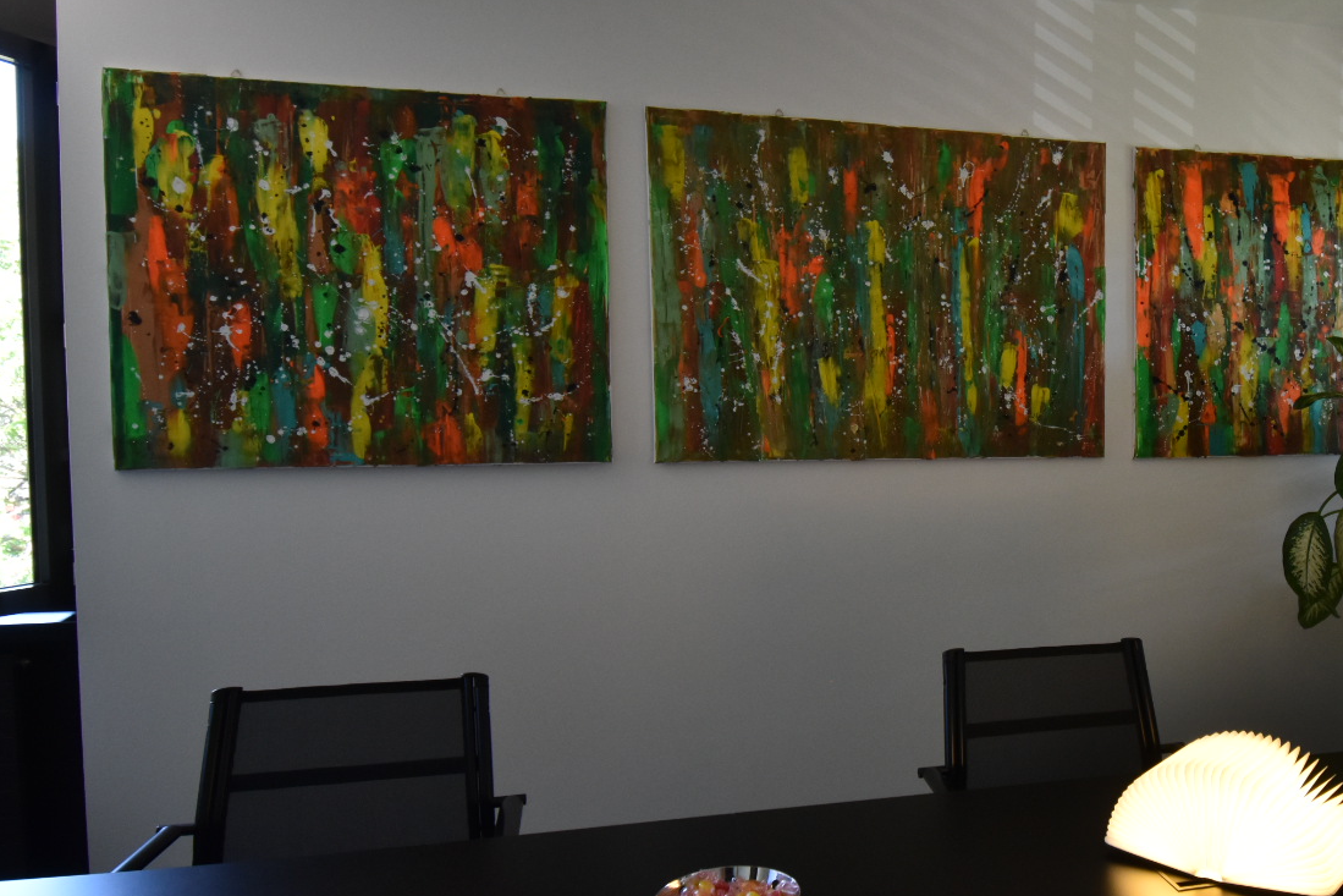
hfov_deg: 61.7
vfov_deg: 45.3
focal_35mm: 29
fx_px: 1072
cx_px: 946
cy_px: 479
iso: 1000
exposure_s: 1/100
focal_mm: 13
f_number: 5
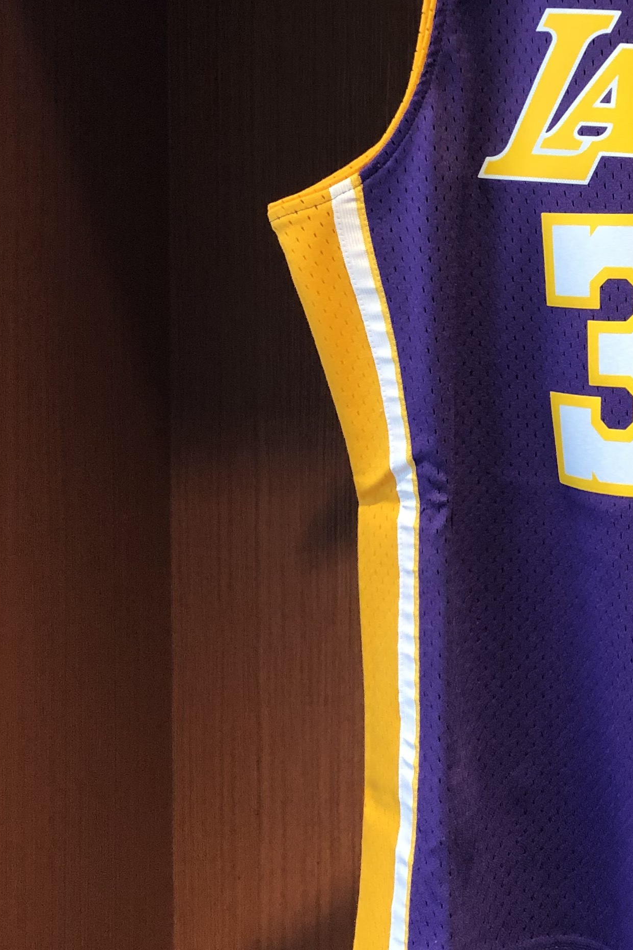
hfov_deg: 20.3
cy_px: 183
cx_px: 738
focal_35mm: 63
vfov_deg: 31.1
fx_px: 1661
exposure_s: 1/30
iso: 40
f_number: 1.8
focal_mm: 3.99
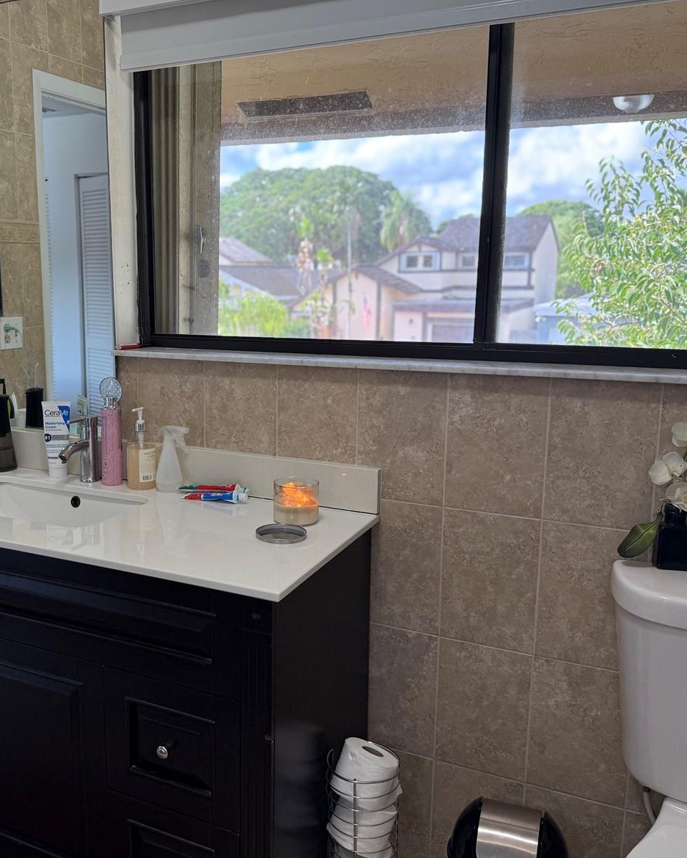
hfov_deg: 45.1
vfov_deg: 55.7
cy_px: 425
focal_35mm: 32
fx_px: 813
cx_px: 231
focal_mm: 6.76
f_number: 1.78
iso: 100
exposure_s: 1/257
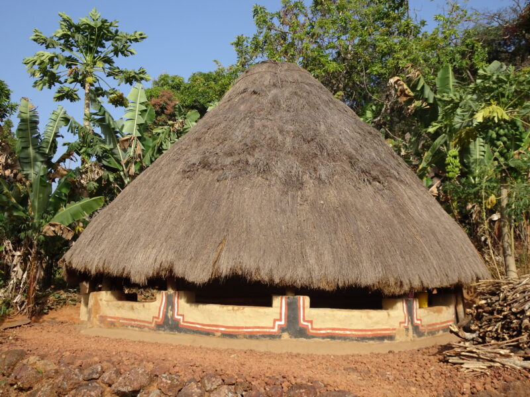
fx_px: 612
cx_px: 265
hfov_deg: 46.8
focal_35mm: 40
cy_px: 198
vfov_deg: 36.0
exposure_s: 1/500
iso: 80
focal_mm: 6.8
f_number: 4
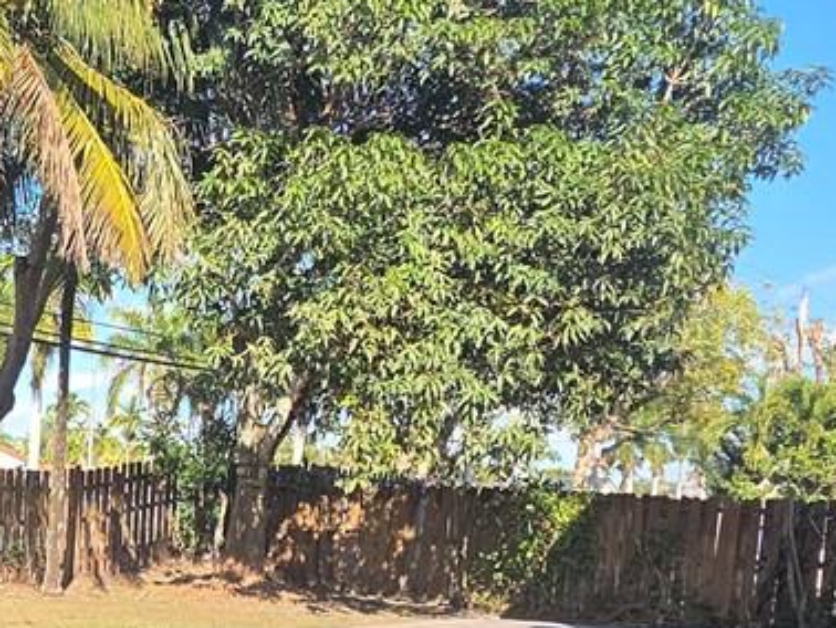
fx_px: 1329
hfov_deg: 31.0
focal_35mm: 55
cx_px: -93
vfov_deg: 25.1
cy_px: 655
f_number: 1.9
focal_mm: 2.2
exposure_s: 1/529
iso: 20
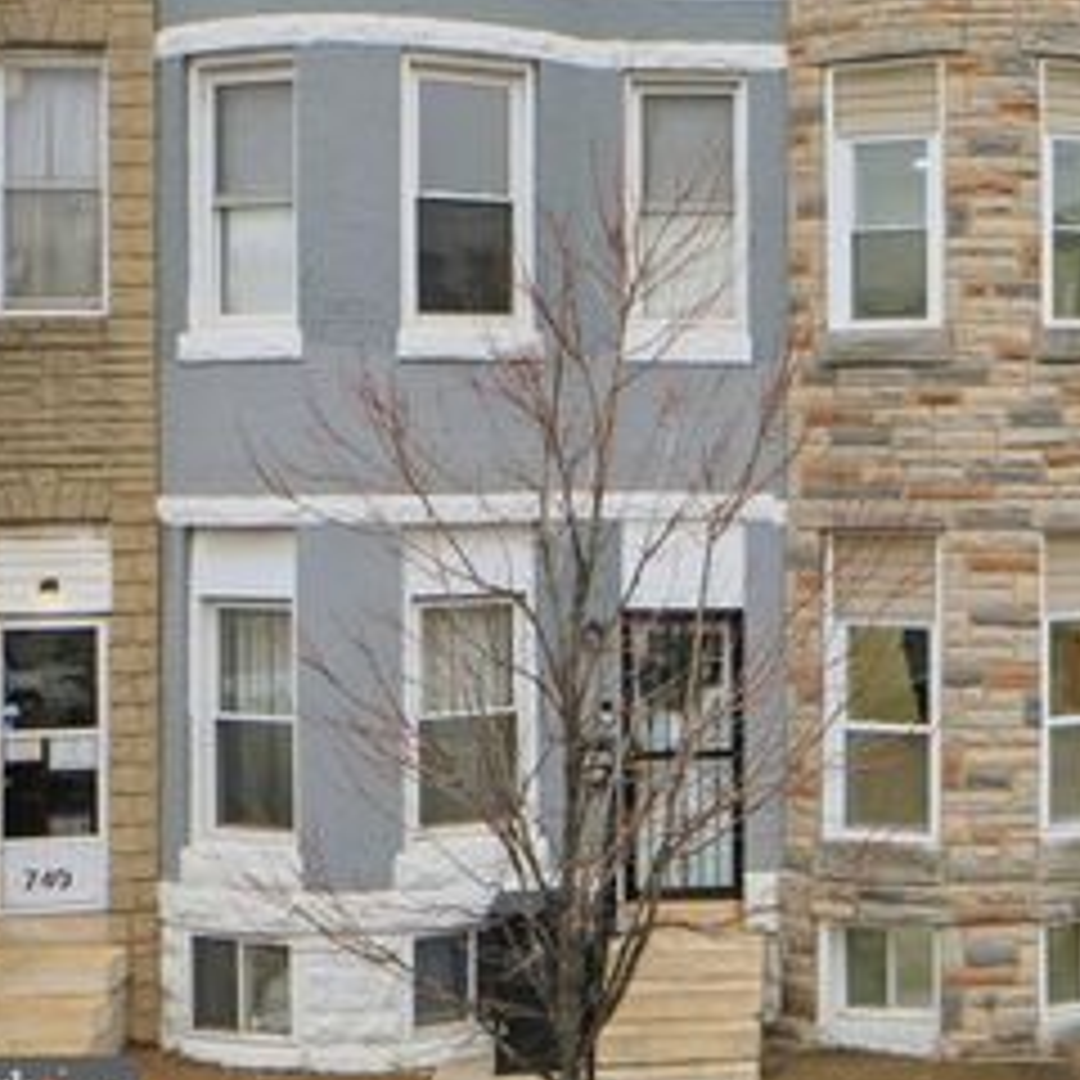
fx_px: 1871
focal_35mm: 53
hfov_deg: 30.4
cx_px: 1022
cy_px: 385
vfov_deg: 32.0
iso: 500
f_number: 9
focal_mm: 20
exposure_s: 1/50
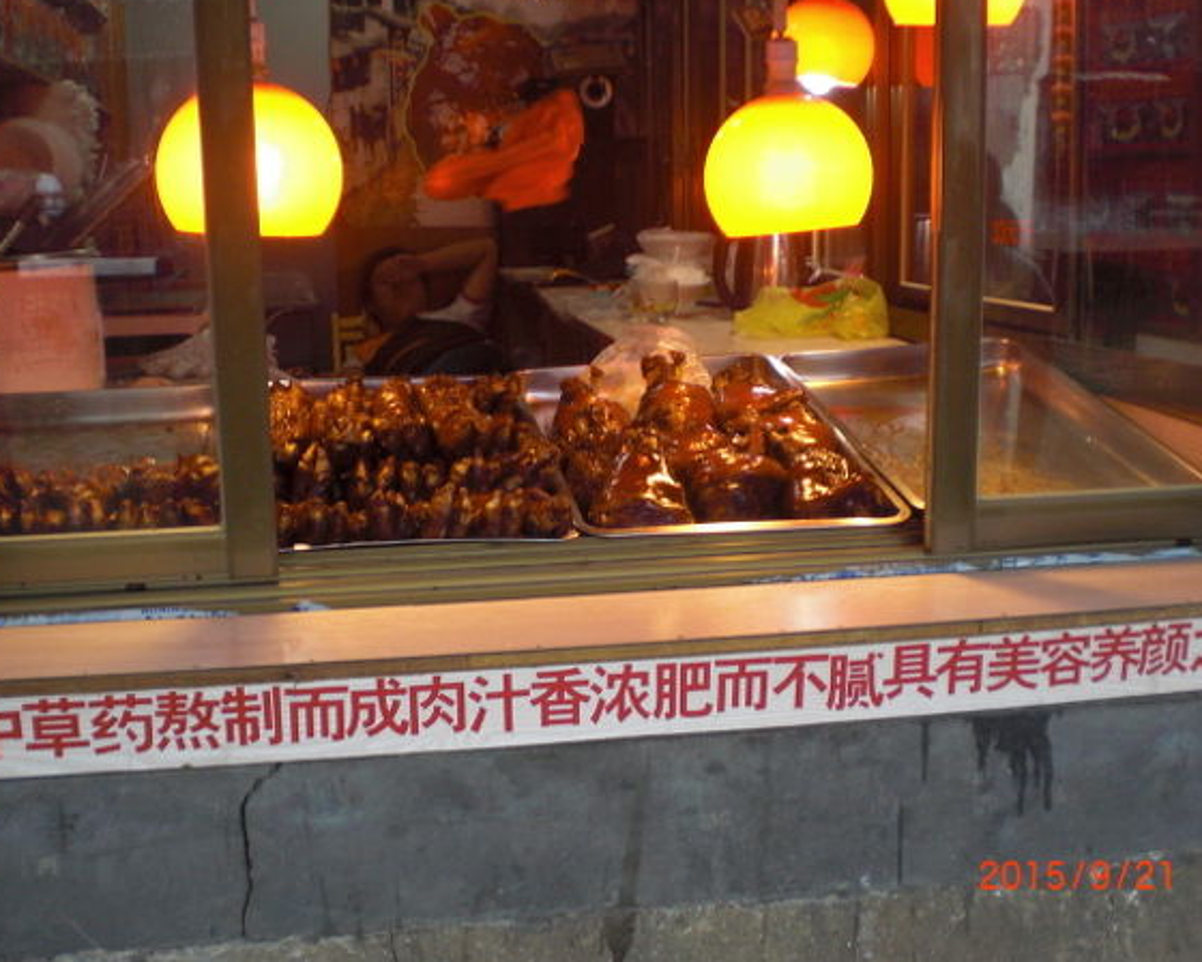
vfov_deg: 34.9
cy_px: 461
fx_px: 1530
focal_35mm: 43
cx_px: 565
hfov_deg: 42.9
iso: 200
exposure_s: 1/80
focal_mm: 6.3
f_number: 3.1
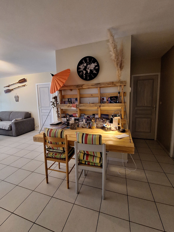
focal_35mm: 16
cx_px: 87
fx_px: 107
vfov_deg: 94.5
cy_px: 116
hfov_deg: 78.1
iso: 160
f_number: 2.2
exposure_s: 1/25
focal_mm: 1.46
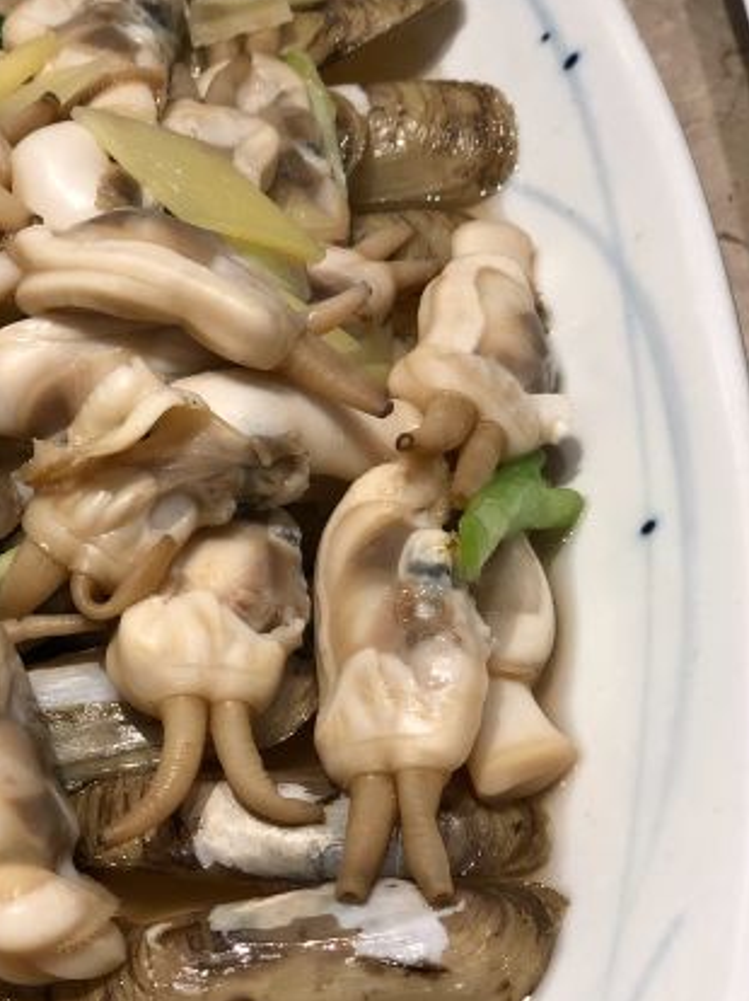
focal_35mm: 88
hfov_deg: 16.6
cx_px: 149
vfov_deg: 22.3
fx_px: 2541
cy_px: 561
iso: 50
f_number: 2.4
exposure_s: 1/50
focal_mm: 6
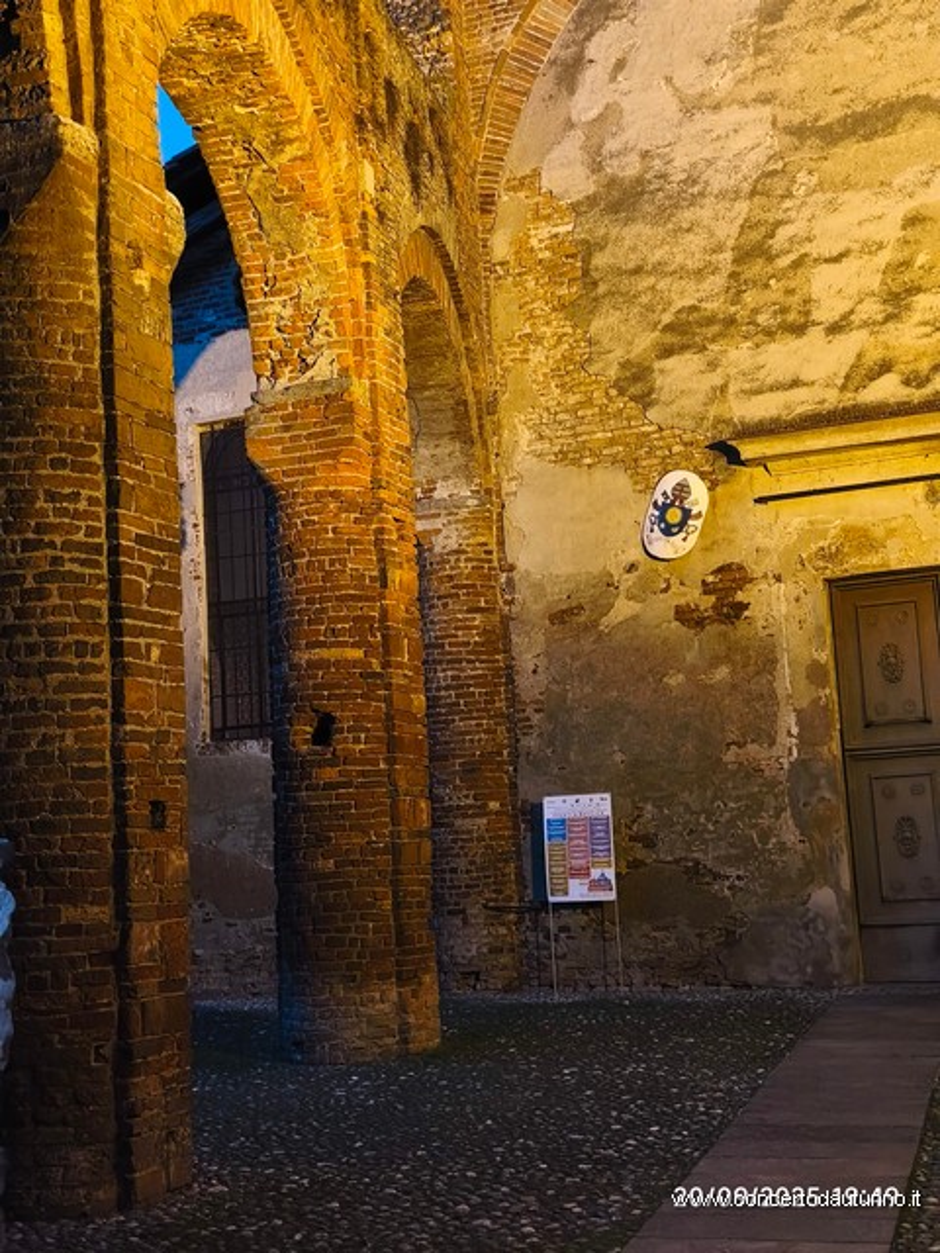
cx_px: 470
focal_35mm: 46
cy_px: 626
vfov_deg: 41.2
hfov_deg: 31.5
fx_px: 1666
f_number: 1.65
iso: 2000
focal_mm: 6.18
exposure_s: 1/20
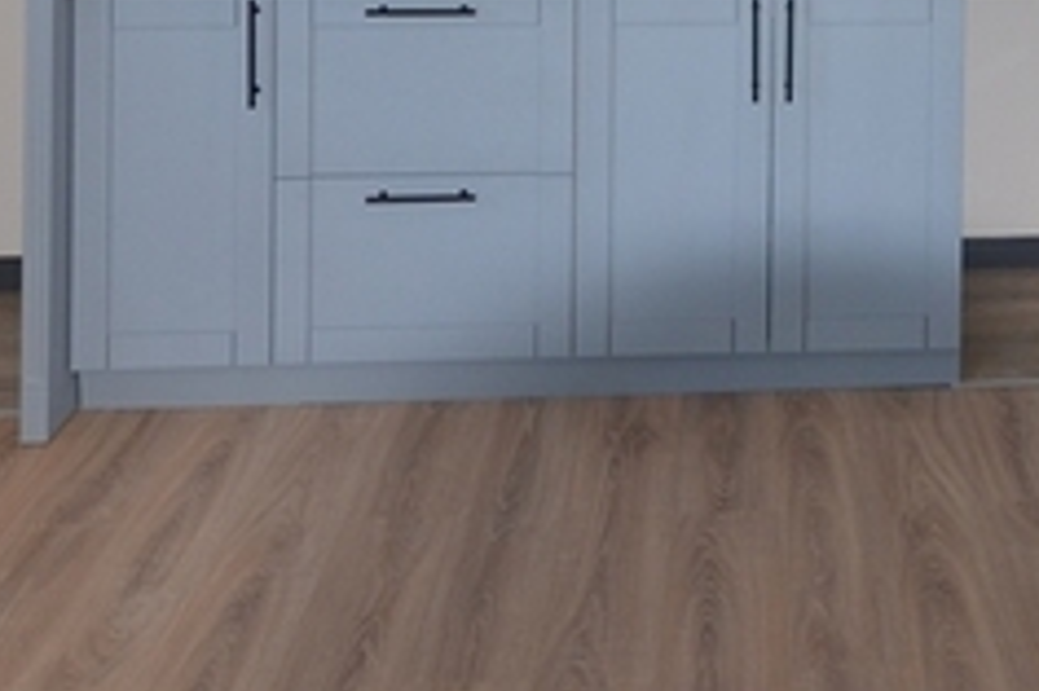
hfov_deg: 41.0
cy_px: -343
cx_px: 830
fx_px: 1327
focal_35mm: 46
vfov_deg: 23.4
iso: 400
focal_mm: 10
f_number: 7.1
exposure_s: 1/60
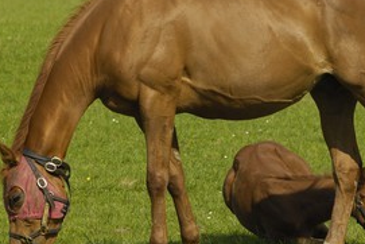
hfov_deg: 5.2
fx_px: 4007
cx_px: 199
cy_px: 112
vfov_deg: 3.5
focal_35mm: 395
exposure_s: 1/250
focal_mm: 170
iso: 100
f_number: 6.7
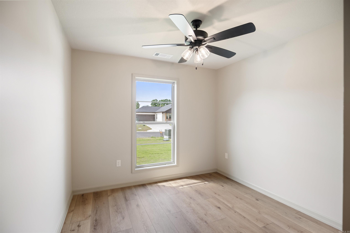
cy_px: 116
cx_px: 175
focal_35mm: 16
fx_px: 156
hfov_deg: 96.7
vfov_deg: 73.7
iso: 1250
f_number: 5
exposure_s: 1/40
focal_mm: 16
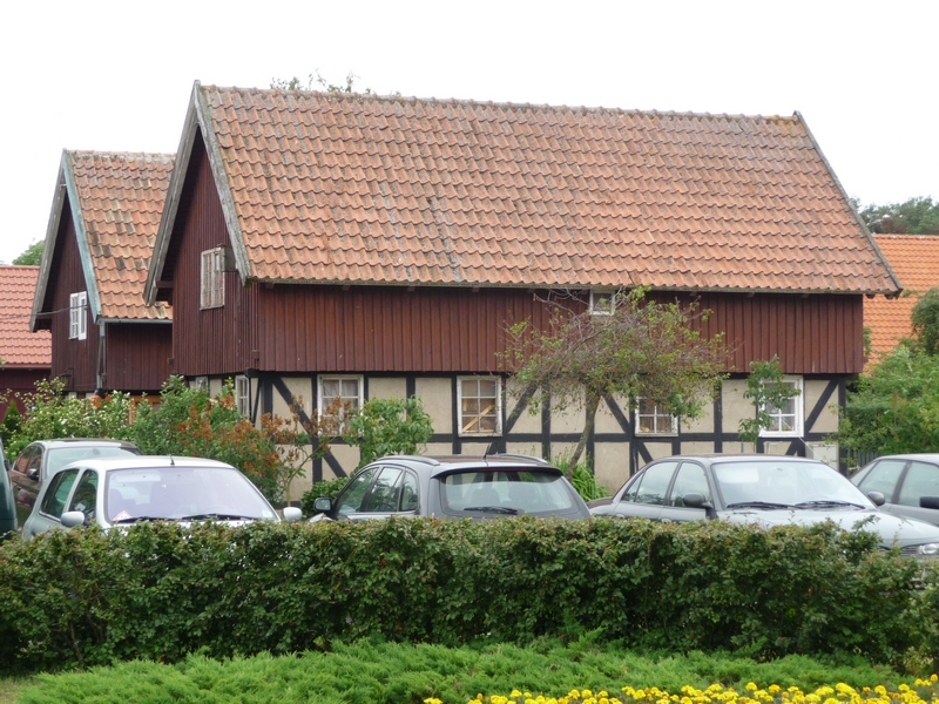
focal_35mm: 84
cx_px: 470
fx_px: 2279
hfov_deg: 23.3
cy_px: 352
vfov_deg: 17.6
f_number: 4.7
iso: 100
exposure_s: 1/80
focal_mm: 14.2
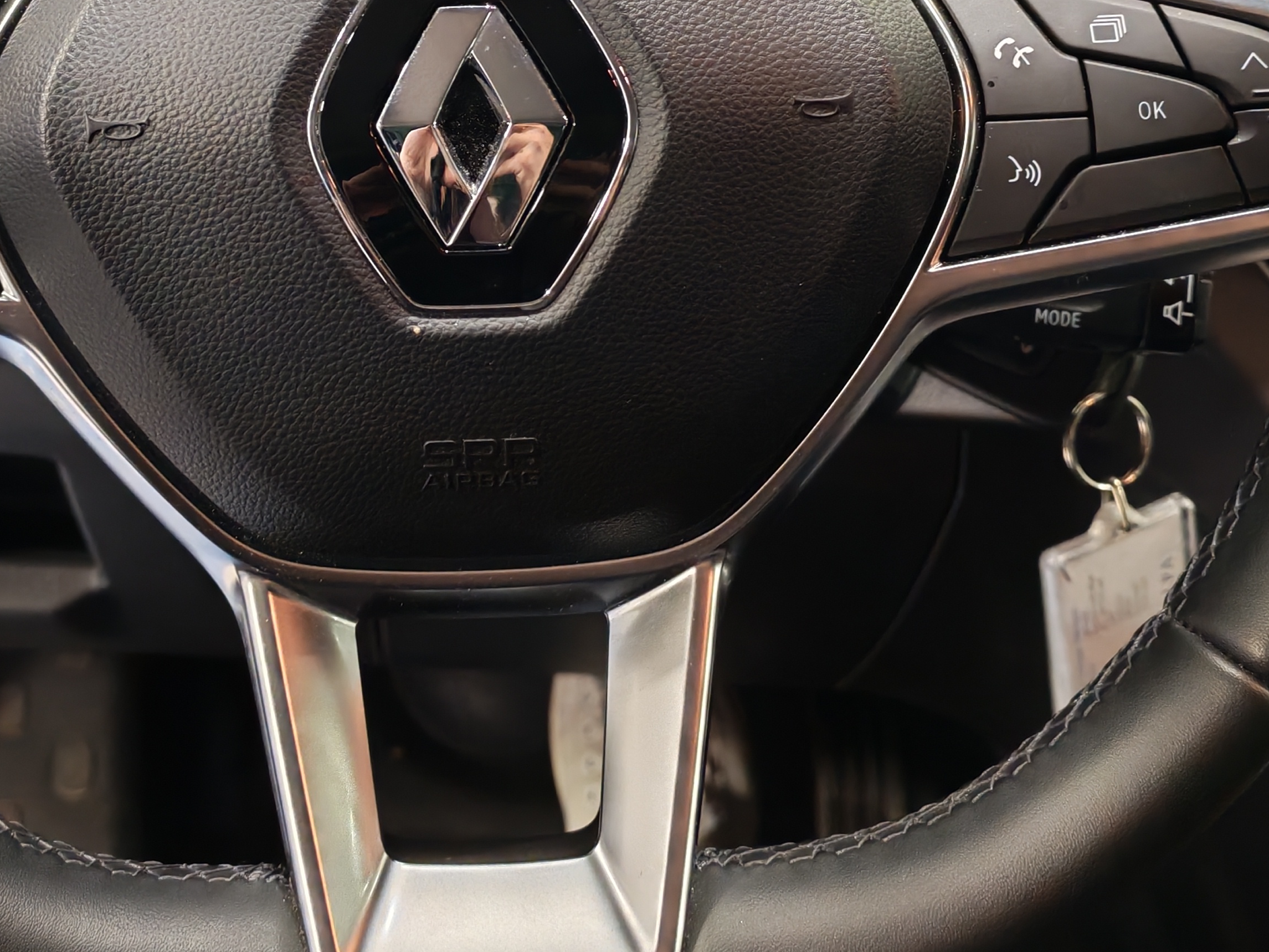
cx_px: 441
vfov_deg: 24.2
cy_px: 117
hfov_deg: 32.5
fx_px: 2163
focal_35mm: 59
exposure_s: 1/50
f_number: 1.9
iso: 834
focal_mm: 6.12
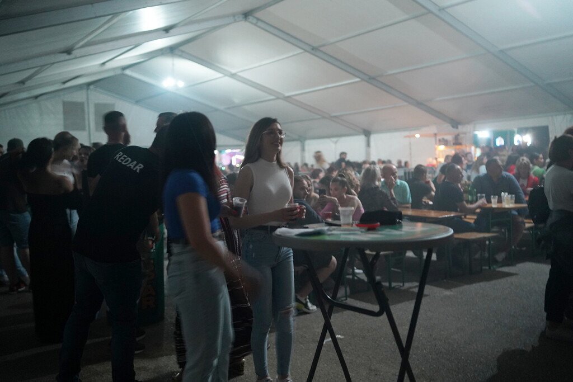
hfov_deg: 54.4
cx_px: 286
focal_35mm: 35
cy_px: 191
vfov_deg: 37.9
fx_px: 557
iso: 2500
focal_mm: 35
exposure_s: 1/6
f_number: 1.4
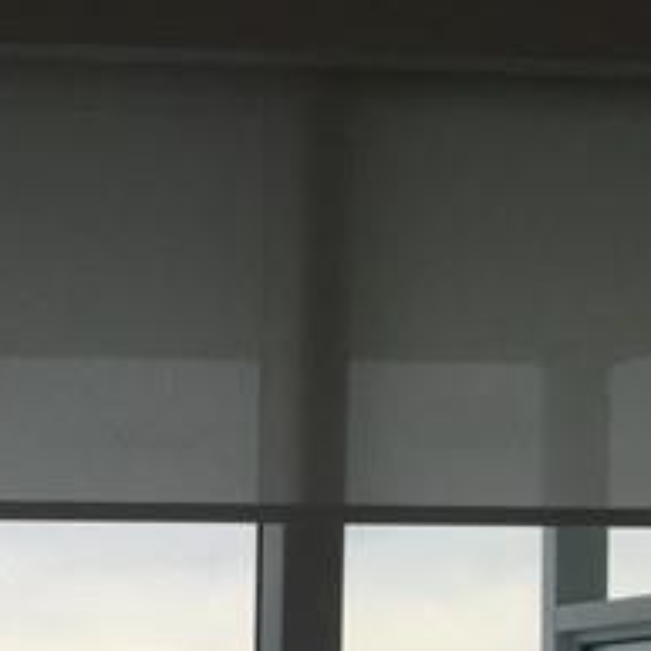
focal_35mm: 136
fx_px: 2894
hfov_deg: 11.5
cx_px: -681
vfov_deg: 12.2
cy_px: 1015
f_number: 2.2
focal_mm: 4.15
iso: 32
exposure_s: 1/125
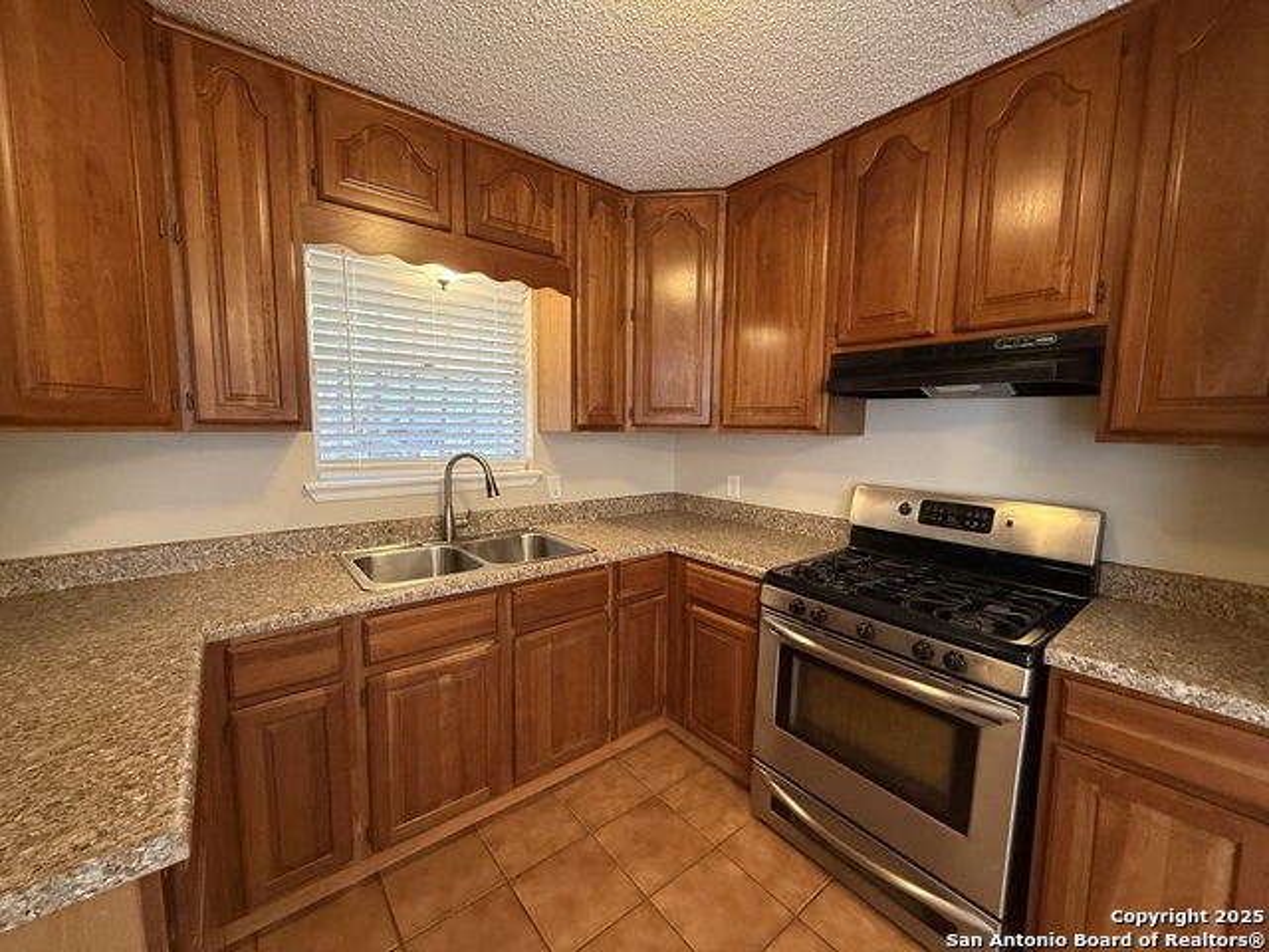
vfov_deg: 85.7
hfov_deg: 102.1
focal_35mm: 14
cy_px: 476
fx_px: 513
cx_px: 634
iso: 400
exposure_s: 1/60
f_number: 2.2
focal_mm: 2.22
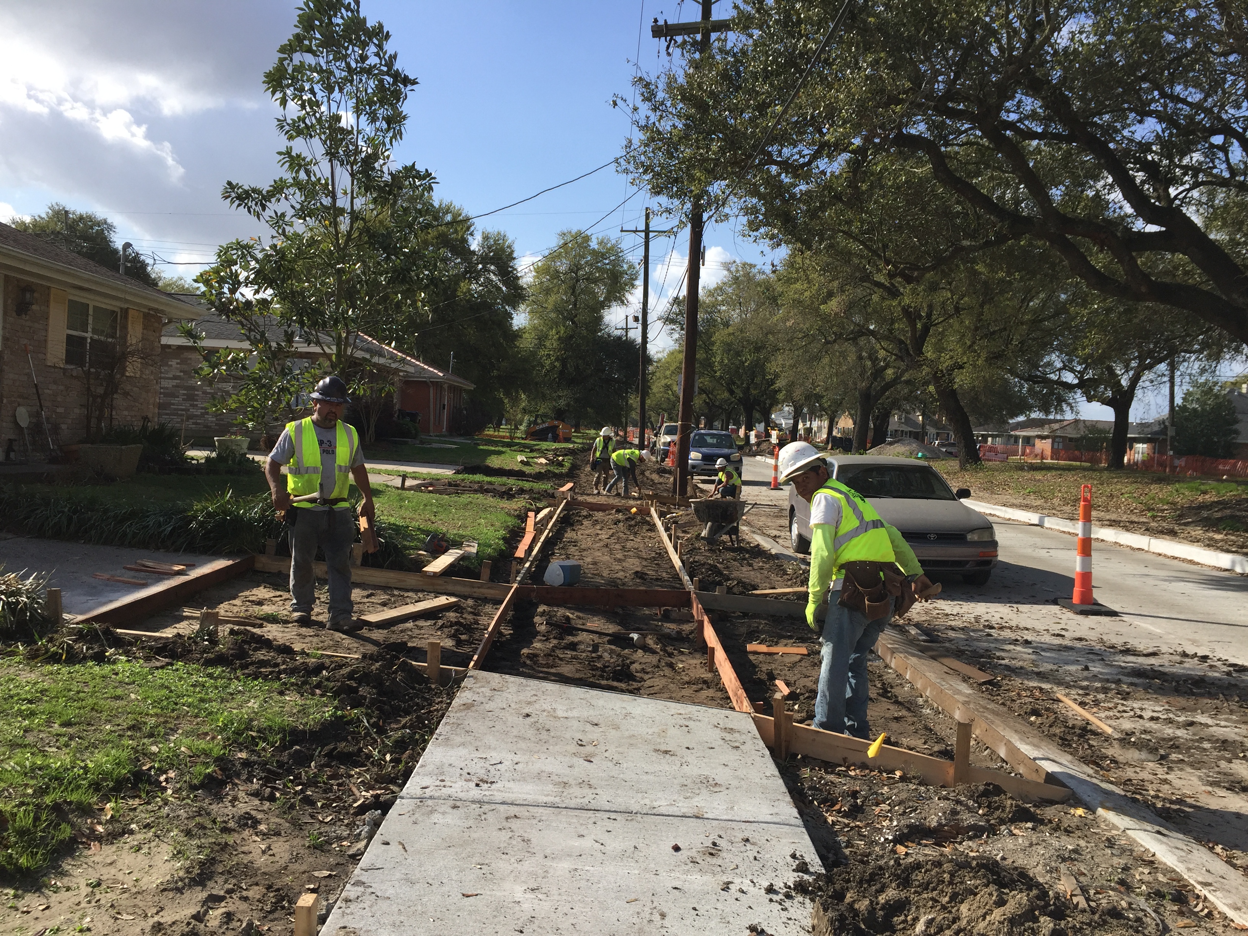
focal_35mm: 29
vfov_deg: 48.2
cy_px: 468
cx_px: 624
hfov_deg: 61.7
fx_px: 1046
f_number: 2.2
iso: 32
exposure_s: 1/1980
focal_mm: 4.15
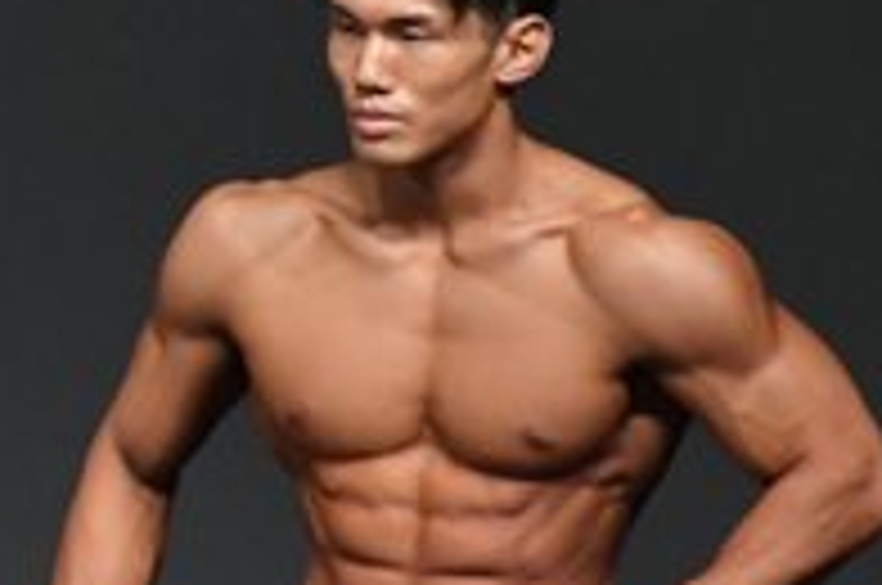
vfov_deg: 1.1
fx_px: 30501
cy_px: 662
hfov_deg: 1.7
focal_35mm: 1247
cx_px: -790
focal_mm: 210
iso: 3200
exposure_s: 1/400
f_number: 5.6
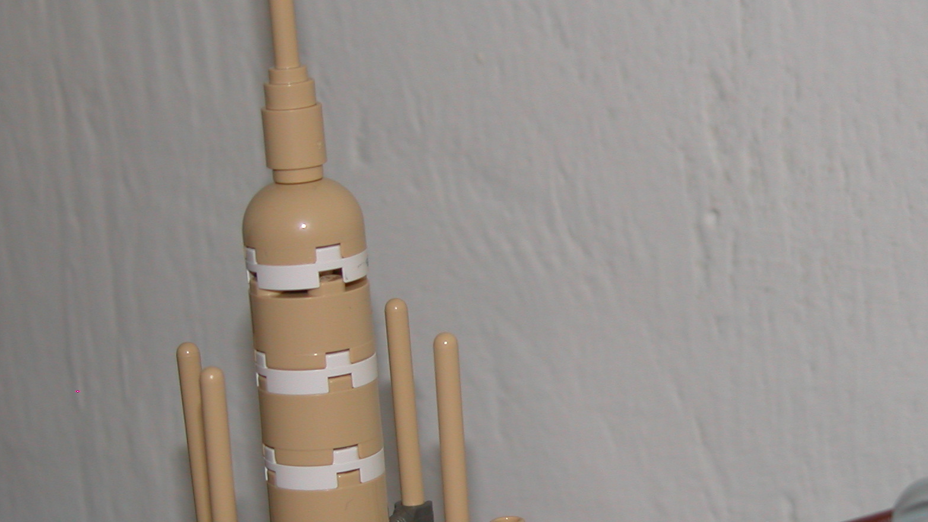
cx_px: 650
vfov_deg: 10.4
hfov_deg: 18.4
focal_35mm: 116
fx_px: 2854
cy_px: 365
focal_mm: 16.8
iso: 100
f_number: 3.2
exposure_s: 1/125
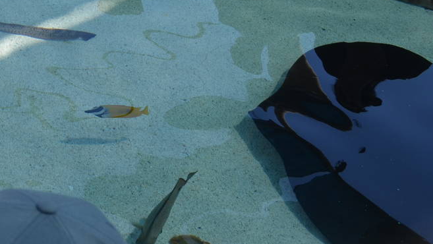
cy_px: -88
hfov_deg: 23.3
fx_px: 965
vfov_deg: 13.8
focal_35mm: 84
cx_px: -74
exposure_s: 1/250
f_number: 8
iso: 180
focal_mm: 22
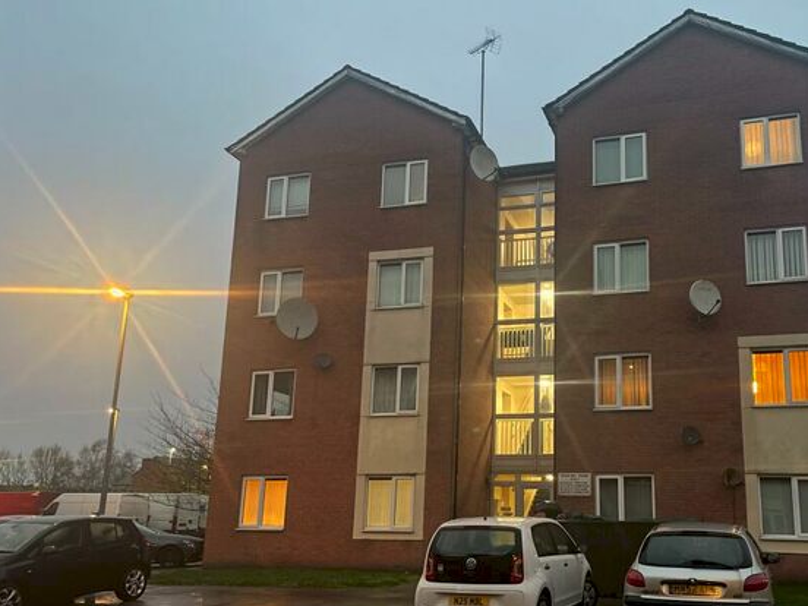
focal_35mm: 33
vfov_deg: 42.8
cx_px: 508
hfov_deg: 54.7
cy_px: 361
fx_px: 770
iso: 640
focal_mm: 4.2
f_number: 1.6
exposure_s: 1/25
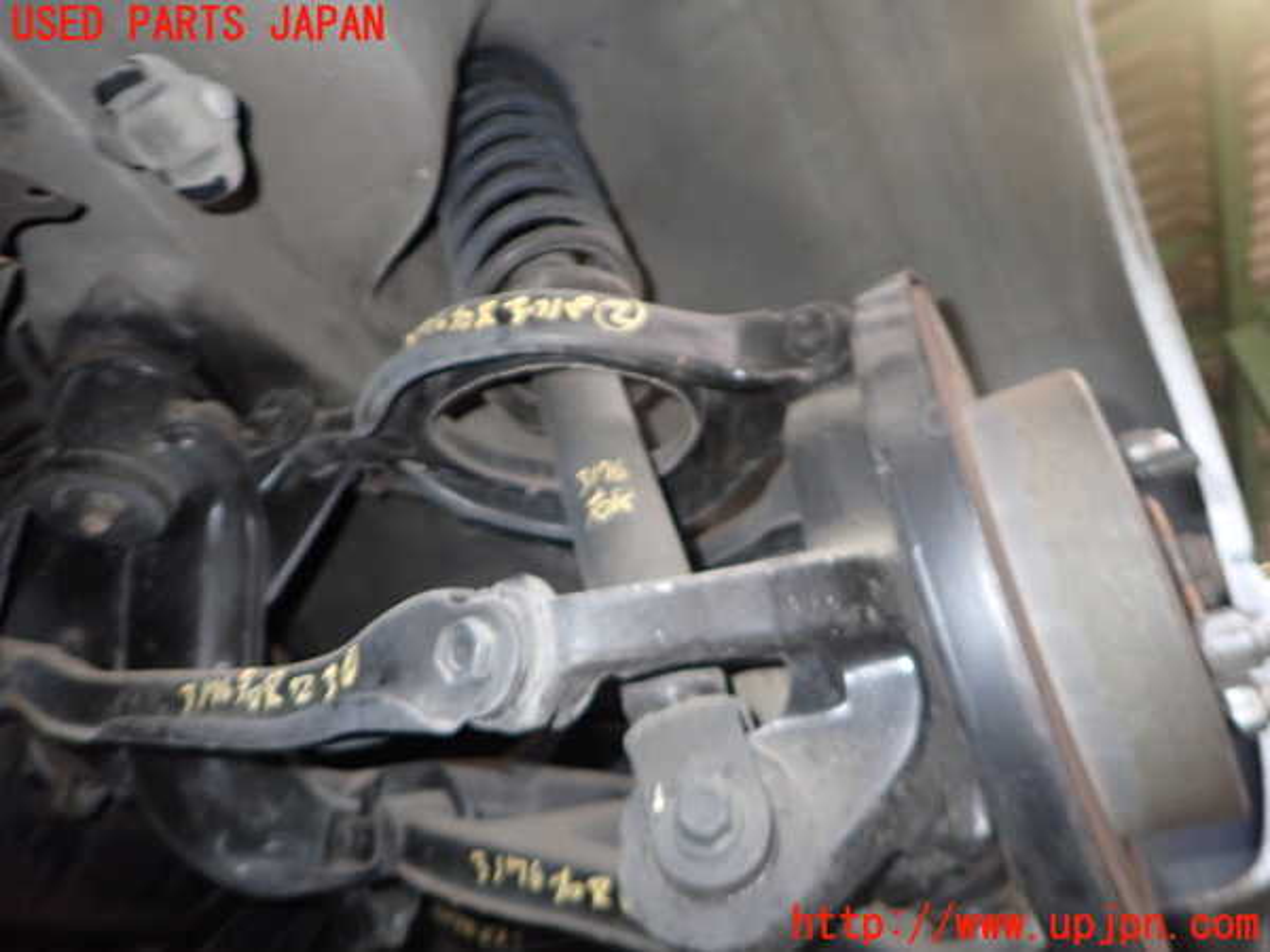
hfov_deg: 69.4
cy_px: 476
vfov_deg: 54.9
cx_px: 635
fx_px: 917
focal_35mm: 25
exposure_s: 1/30
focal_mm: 4.5
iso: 500
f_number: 5.6
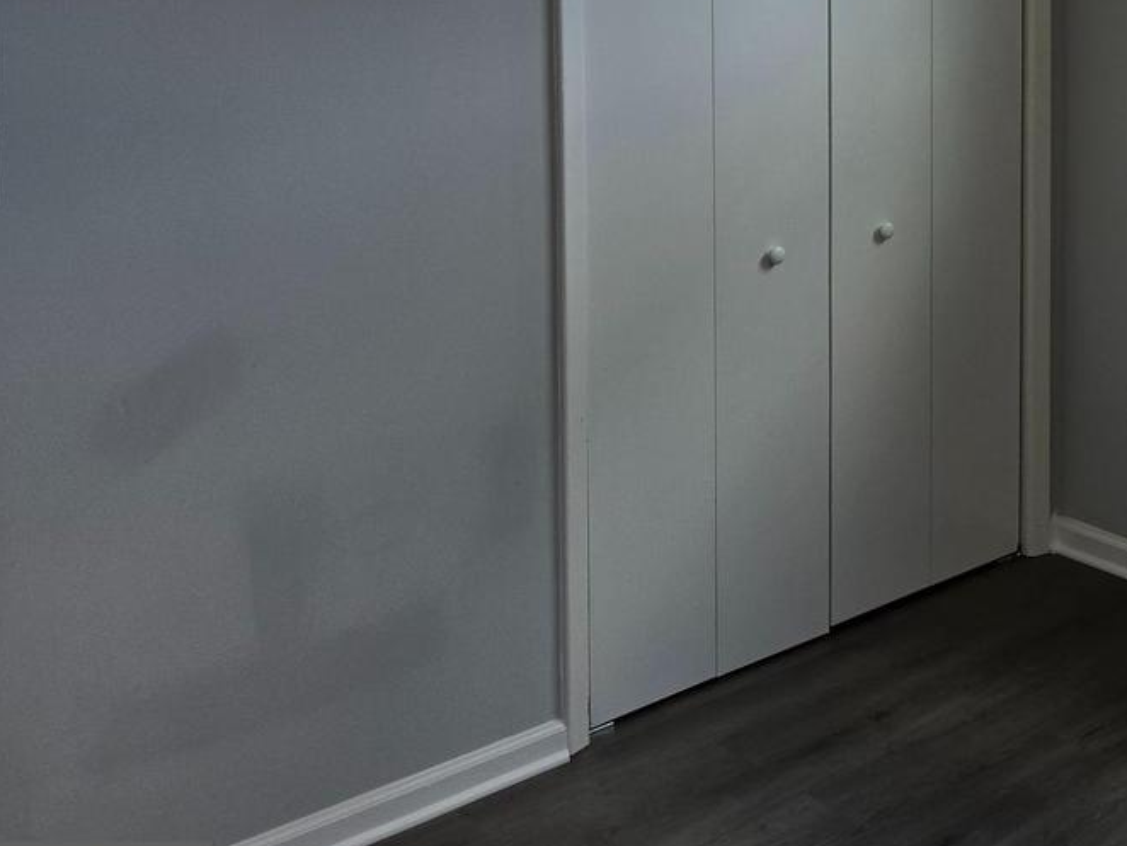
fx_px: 1628
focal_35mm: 50
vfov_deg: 27.6
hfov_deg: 34.5
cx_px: 1139
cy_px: 20
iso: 25
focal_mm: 5.4
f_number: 1.8
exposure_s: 1/121
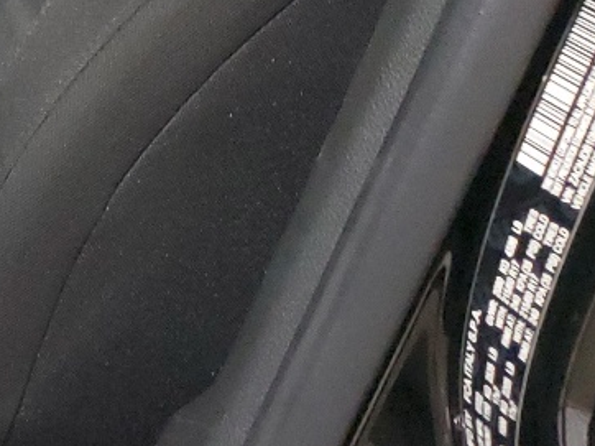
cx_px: -653
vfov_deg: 12.7
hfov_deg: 14.0
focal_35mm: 115
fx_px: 1975
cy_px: -16
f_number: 1.5
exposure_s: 1/20
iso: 318
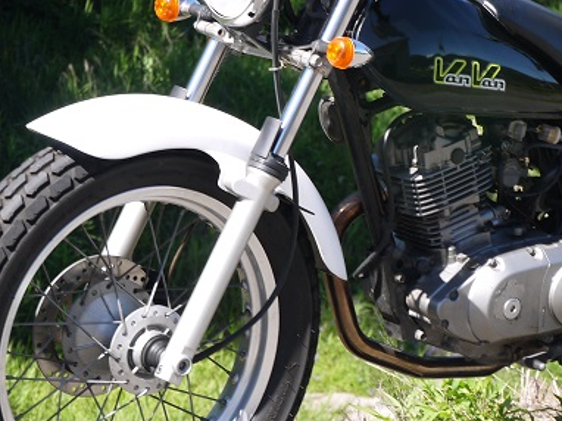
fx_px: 2856
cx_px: 460
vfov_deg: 8.4
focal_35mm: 176
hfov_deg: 11.2
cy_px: 107
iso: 160
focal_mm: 42
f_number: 6.3
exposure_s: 1/200
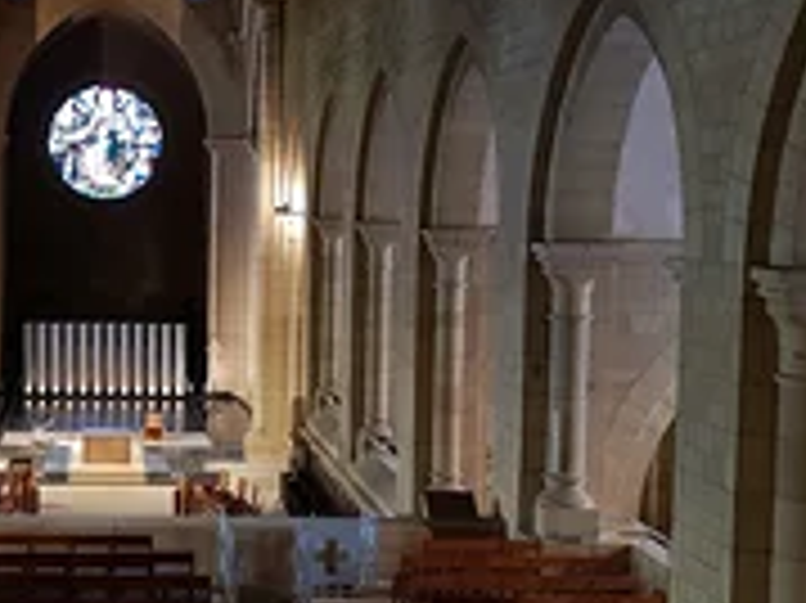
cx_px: 144
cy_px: 288
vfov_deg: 25.2
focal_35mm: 58
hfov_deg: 32.2
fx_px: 1350
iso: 320
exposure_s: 1/10
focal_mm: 4.3
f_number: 1.7
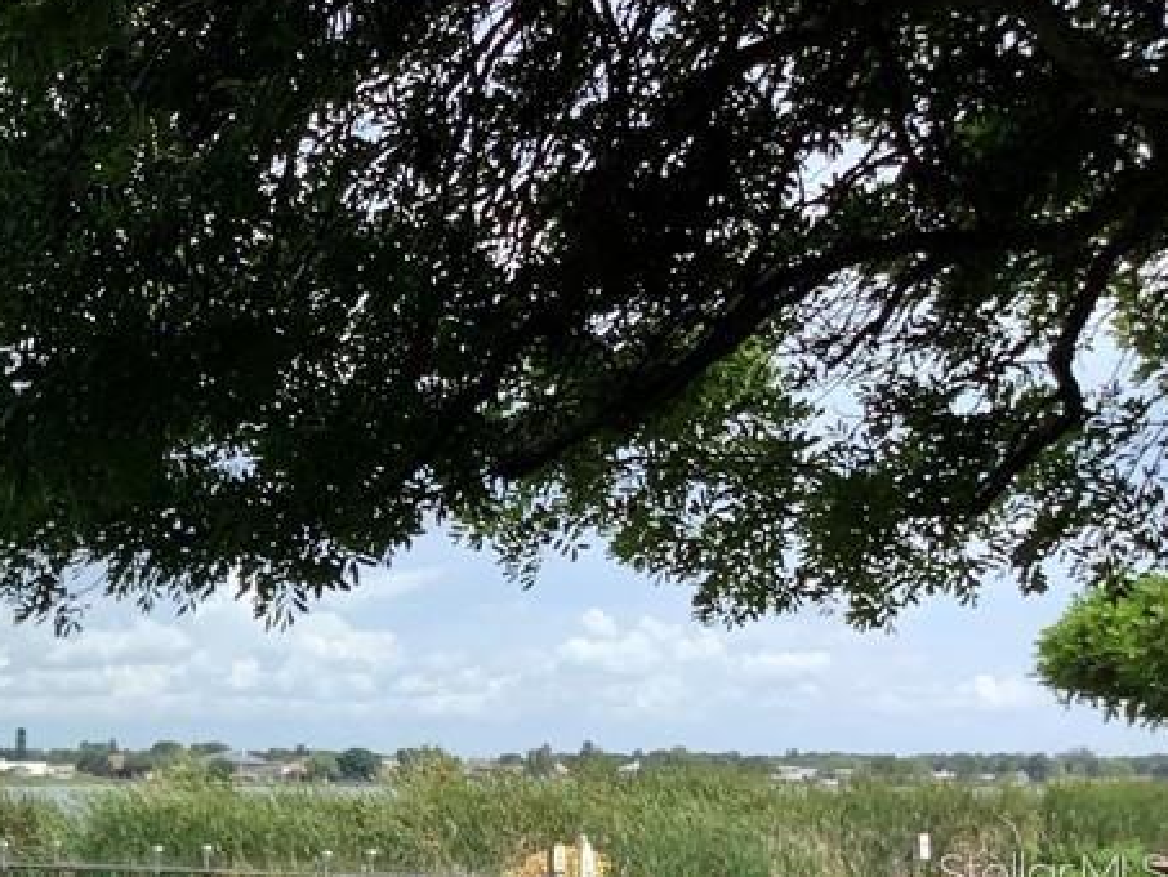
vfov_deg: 20.4
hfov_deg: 25.6
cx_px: -139
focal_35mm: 70
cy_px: 872
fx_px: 2363
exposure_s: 1/1456
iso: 25
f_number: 2.4
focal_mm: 3.3
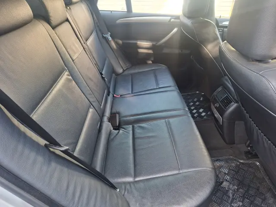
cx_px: 138
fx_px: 183
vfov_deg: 58.9
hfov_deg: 73.9
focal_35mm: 23
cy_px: 104
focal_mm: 5.54
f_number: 1.8
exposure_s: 1/100
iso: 320
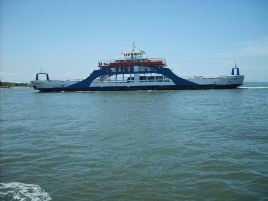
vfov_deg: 40.7
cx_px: 134
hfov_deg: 52.6
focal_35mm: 35
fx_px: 271
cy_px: 100
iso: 50
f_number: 7.1
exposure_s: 1/180
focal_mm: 5.8
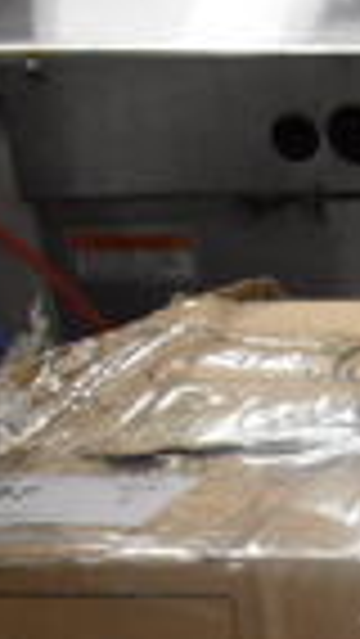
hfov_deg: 7.7
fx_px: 2288
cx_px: 1112
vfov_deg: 15.4
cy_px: 724
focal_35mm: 135
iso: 3600
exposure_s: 1/125
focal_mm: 20
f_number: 3.5
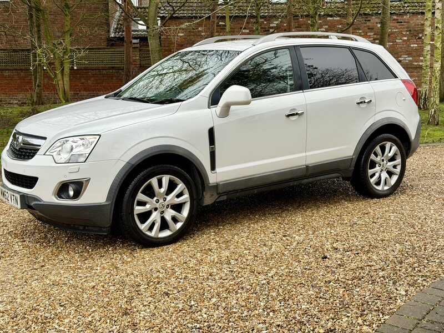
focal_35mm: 48
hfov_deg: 39.7
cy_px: 166
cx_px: 222
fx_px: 616
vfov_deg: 30.3
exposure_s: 1/236
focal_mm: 6.76
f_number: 1.78
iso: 64
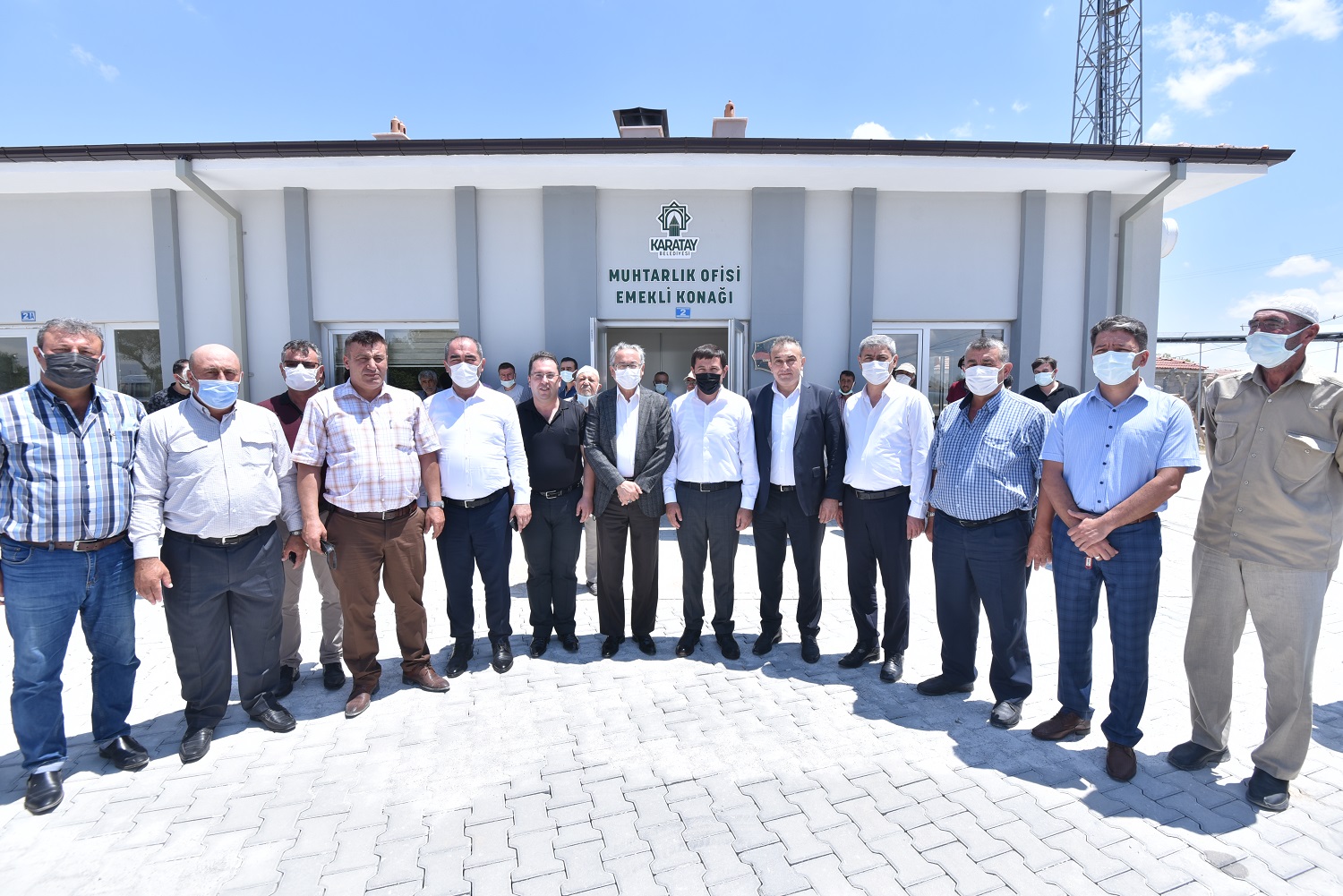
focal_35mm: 16
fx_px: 597
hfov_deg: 96.7
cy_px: 448
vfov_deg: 73.8
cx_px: 672
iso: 125
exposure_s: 1/320
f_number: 6.3
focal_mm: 16
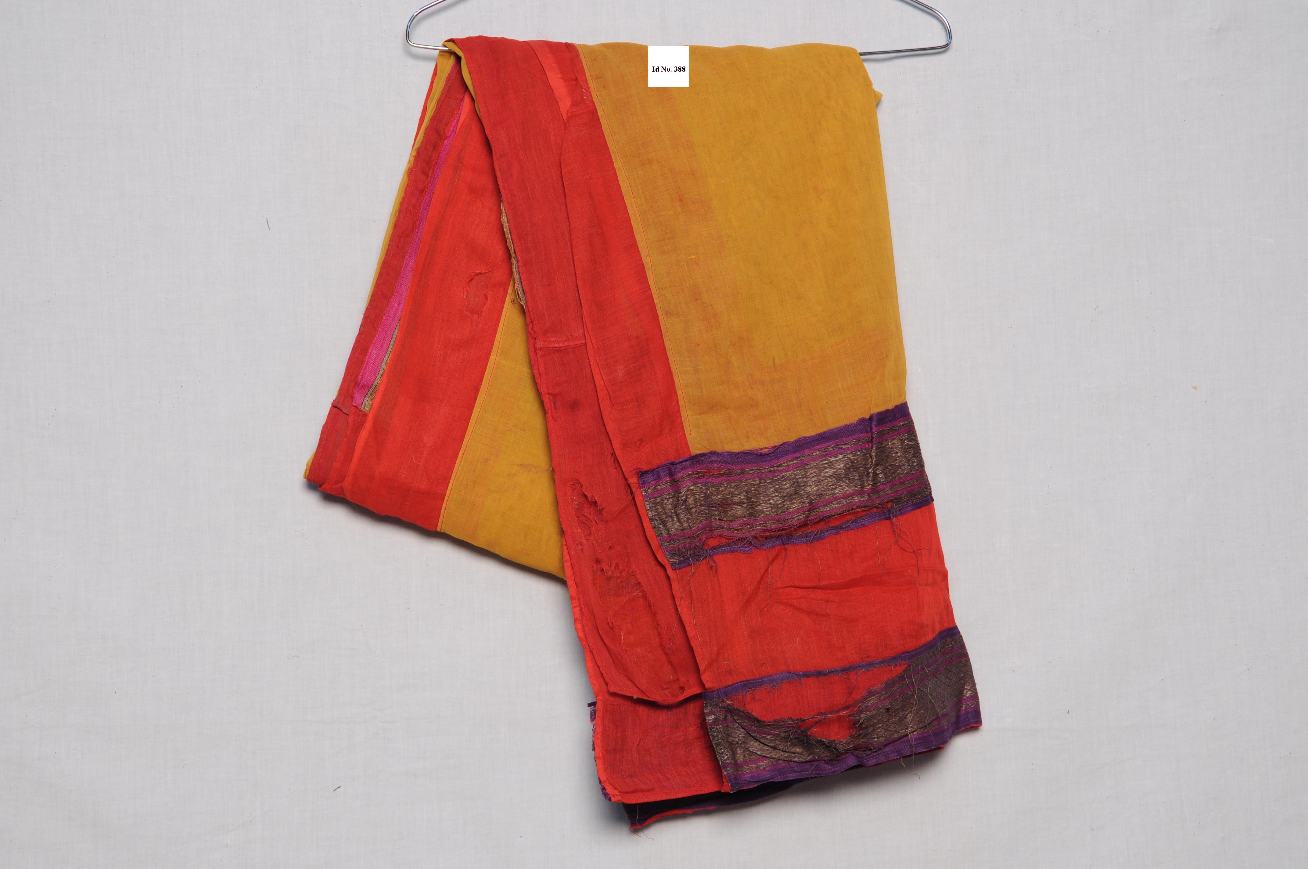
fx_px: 2831
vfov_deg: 17.4
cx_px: 654
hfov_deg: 26.0
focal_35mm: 78
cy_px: 434
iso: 400
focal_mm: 52
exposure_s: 1/5
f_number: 11
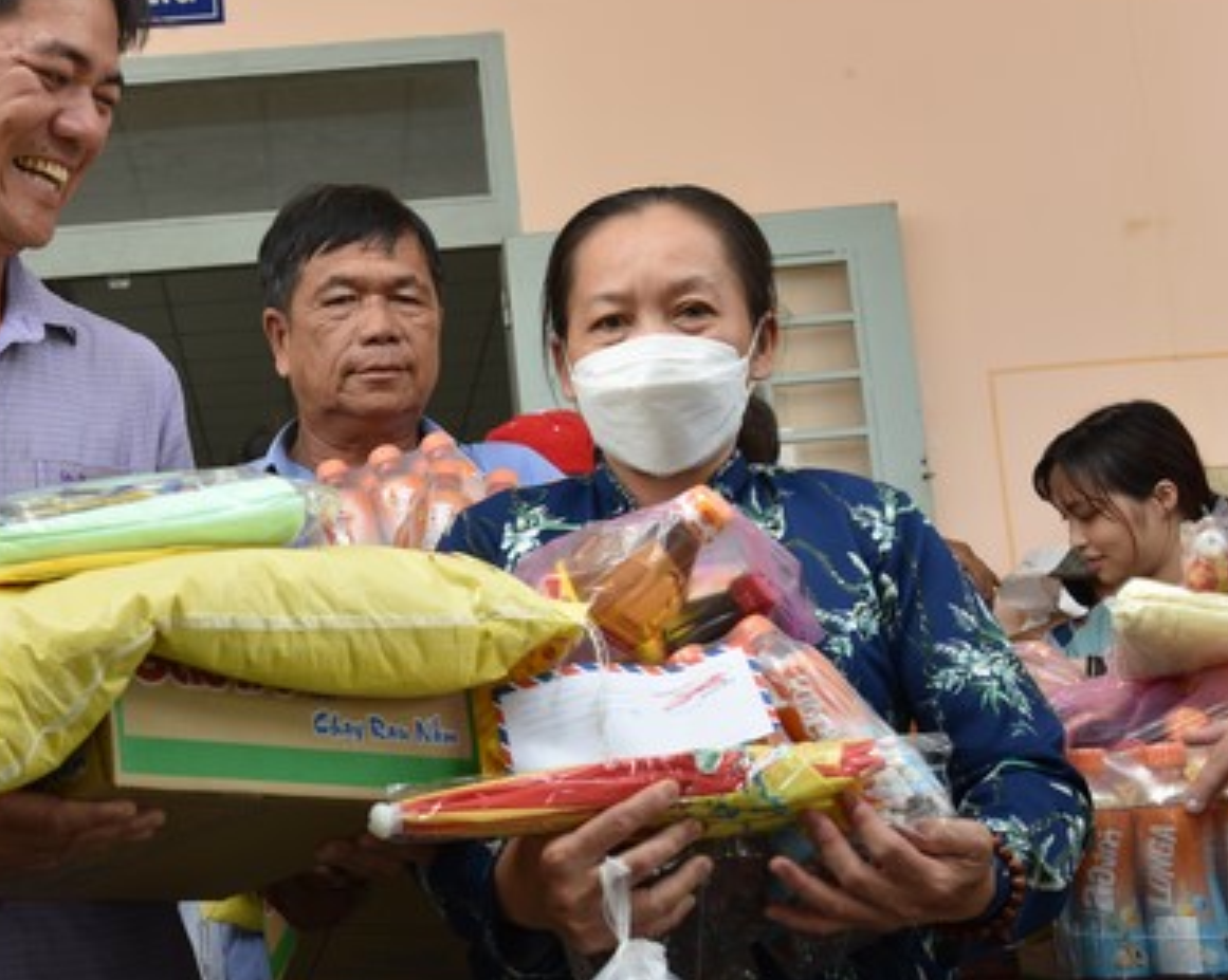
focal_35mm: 60
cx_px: 330
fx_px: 2179
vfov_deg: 25.4
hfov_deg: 31.0
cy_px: 488
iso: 400
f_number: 7.1
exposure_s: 1/200
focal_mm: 38
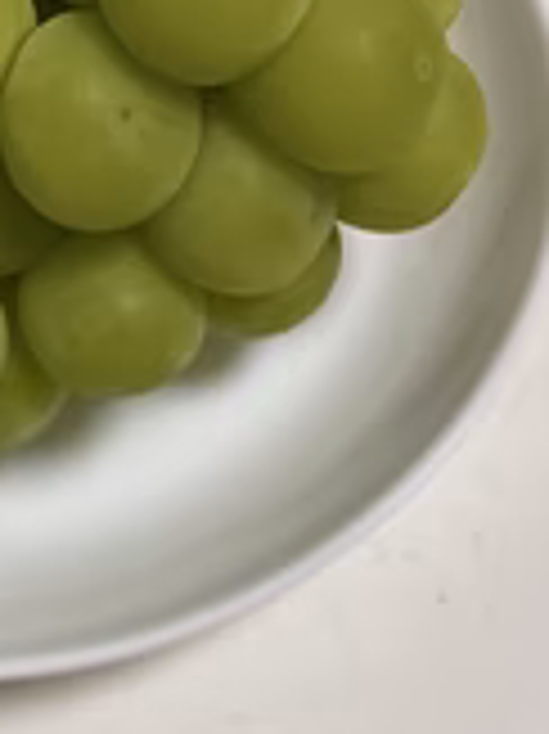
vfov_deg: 30.1
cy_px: 243
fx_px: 1355
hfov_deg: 21.8
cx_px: -45
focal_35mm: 64
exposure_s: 1/50
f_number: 1.8
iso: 64
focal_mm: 4.25
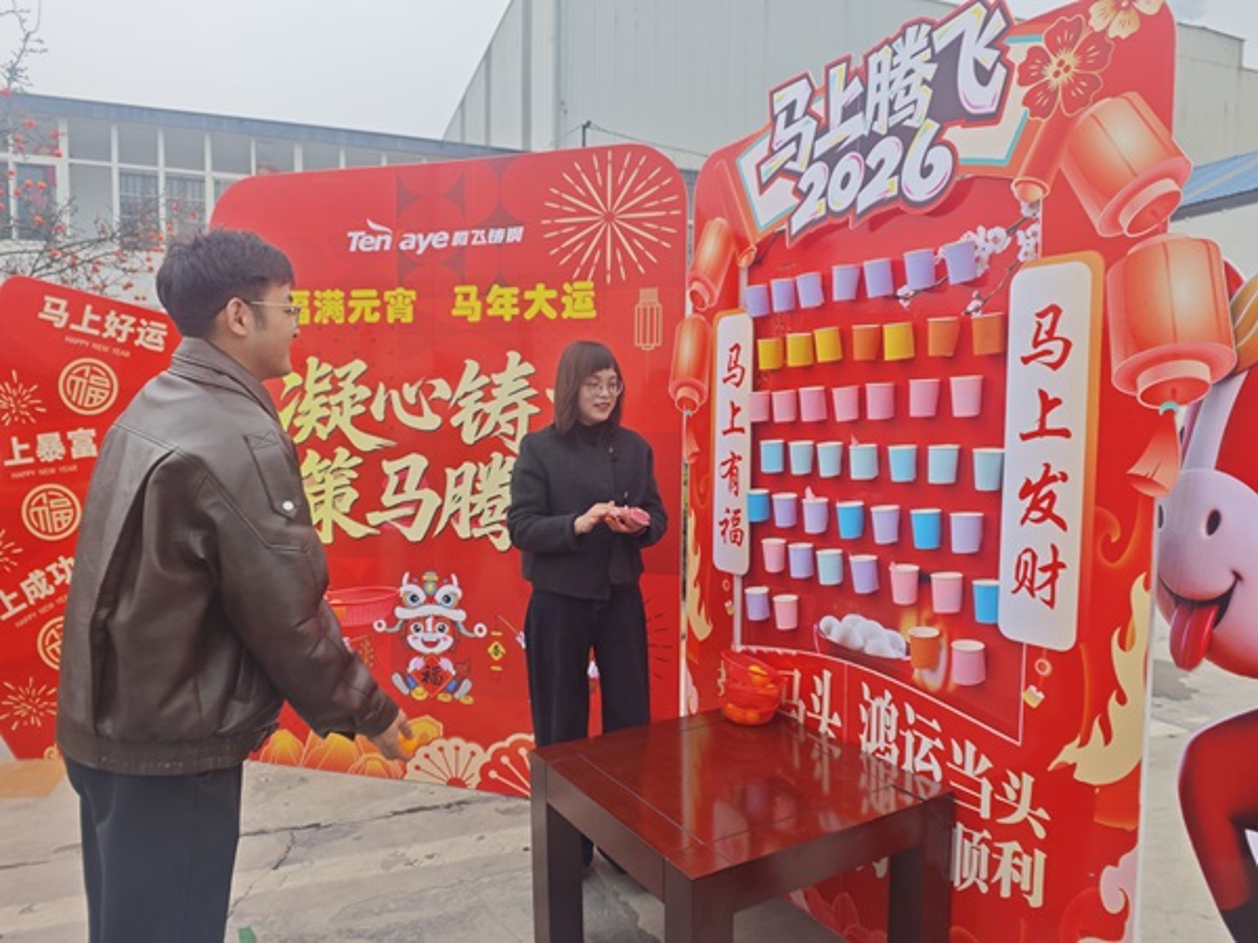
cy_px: 472
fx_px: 836
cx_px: 629
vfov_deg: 58.9
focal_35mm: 23
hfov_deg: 73.9
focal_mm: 6.55
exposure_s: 1/260
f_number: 1.6
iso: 50
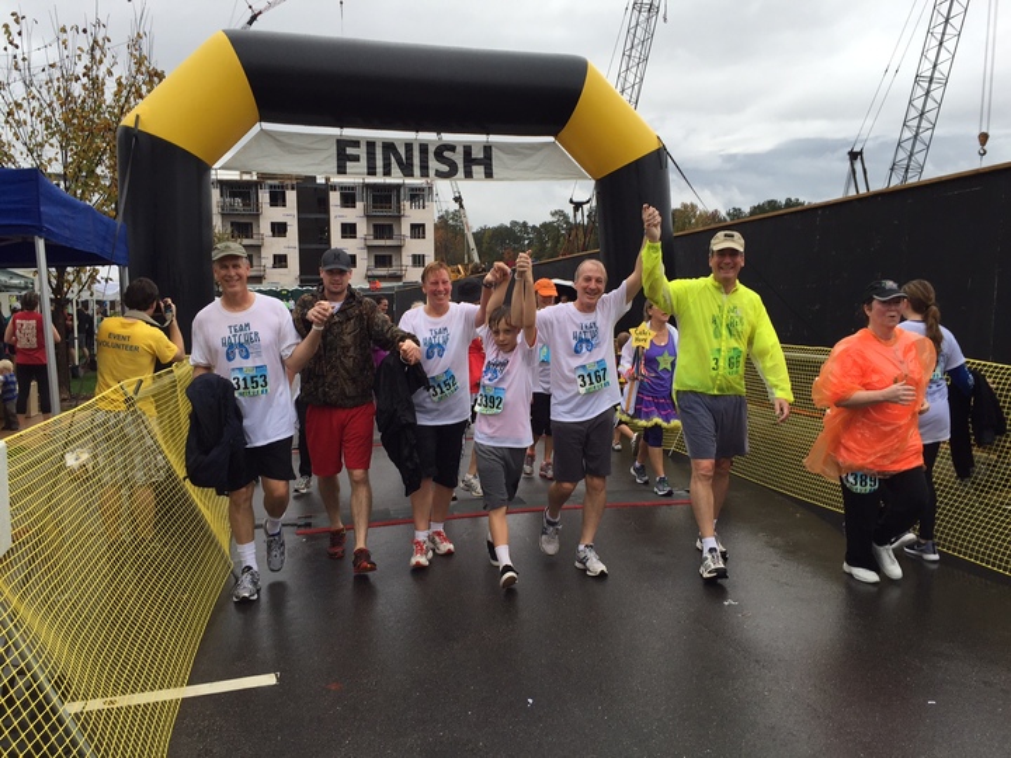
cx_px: 506
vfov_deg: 48.2
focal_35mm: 29
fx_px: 847
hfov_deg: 61.7
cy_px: 379
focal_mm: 4.15
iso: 32
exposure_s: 1/608
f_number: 2.2
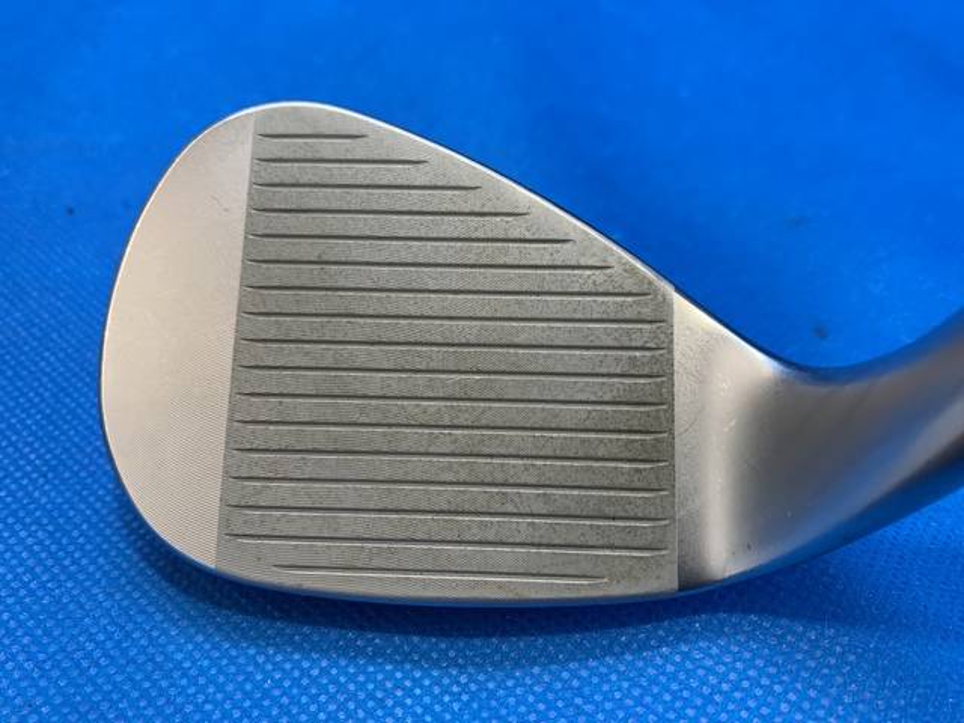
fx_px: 724
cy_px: 362
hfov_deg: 67.3
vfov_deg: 53.1
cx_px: 482
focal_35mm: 26
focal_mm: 4.25
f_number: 1.8
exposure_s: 1/60
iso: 100
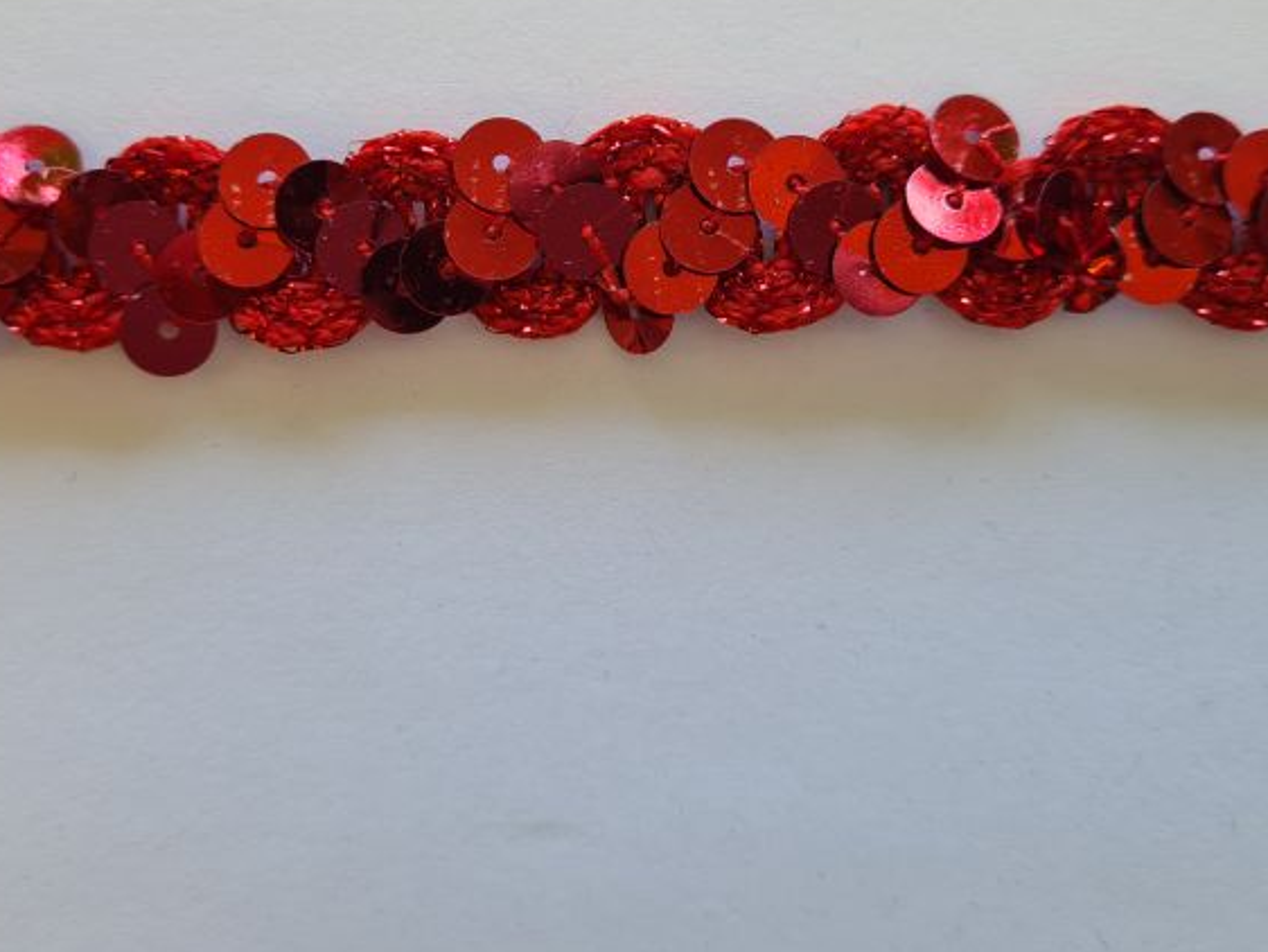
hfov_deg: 50.1
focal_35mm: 37
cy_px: 282
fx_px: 1356
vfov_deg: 38.0
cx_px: 618
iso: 50
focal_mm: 5.4
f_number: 1.8
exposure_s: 1/100
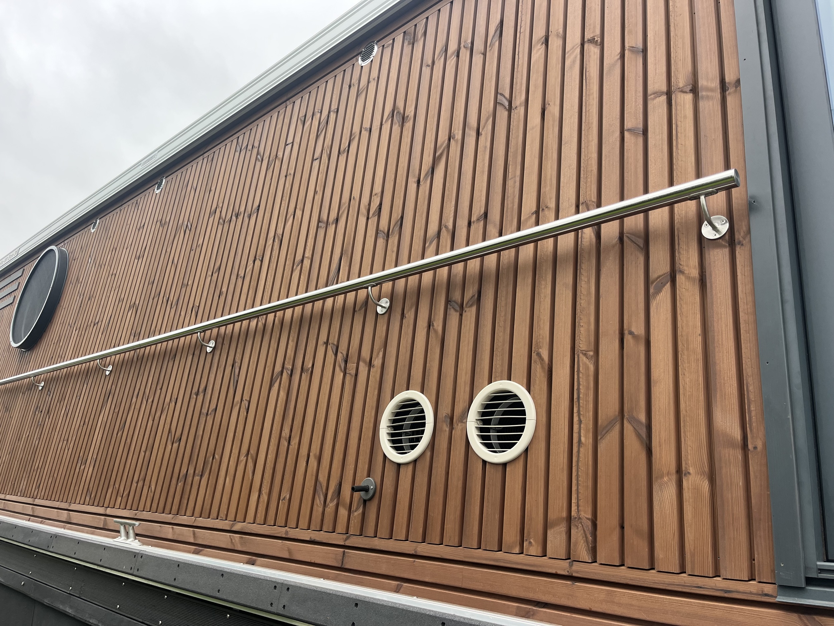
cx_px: 417
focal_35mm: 26
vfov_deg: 53.1
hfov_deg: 67.3
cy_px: 313
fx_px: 626
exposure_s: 1/121
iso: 64
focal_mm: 5.1
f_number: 1.6
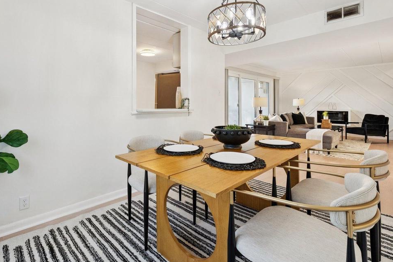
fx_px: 197
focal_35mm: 18
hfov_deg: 89.6
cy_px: 101
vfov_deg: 66.6
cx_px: 174
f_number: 7.1
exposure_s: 1/60
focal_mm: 12
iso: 640
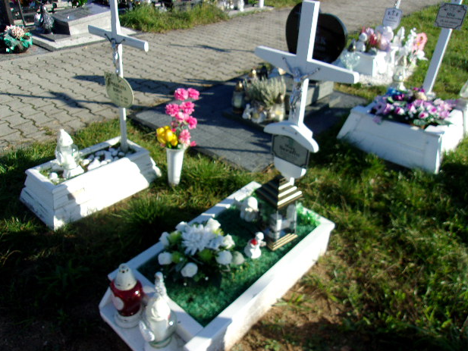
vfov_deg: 49.8
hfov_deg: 63.4
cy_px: 176
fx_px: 379
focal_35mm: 28
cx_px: 239
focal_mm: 4.9
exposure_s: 1/70
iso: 80
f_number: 10.4
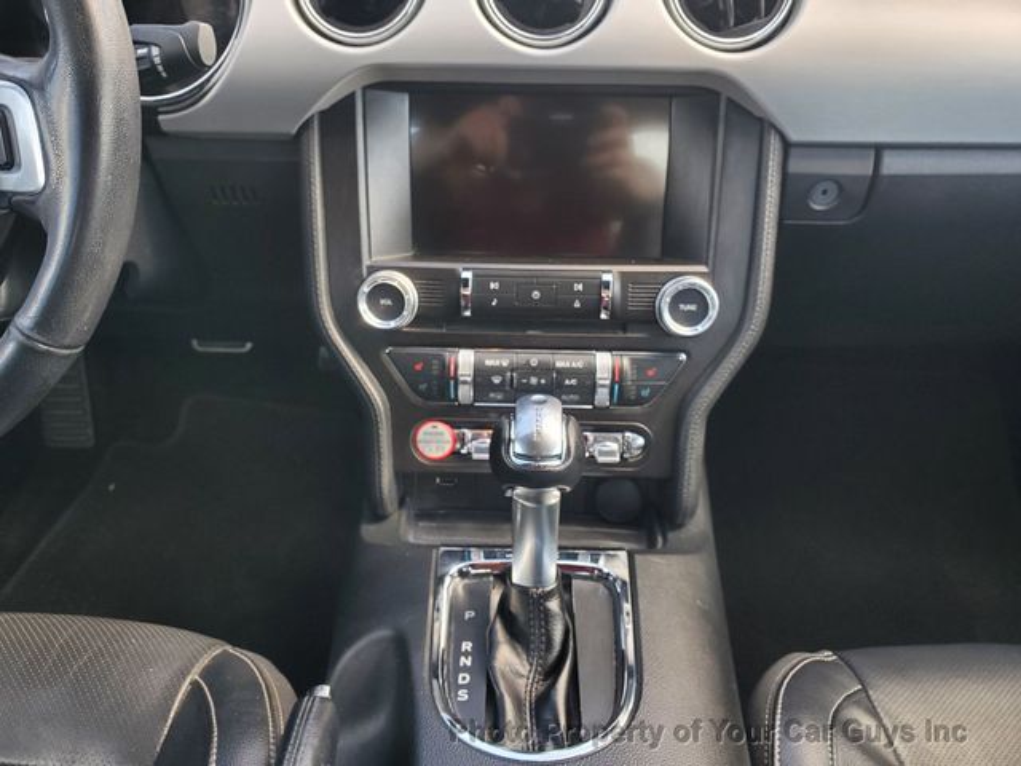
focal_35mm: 26
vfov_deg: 53.1
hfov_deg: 67.3
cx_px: 510
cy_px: 383
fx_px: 767
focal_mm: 4.3
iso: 80
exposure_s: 1/120
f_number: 2.4
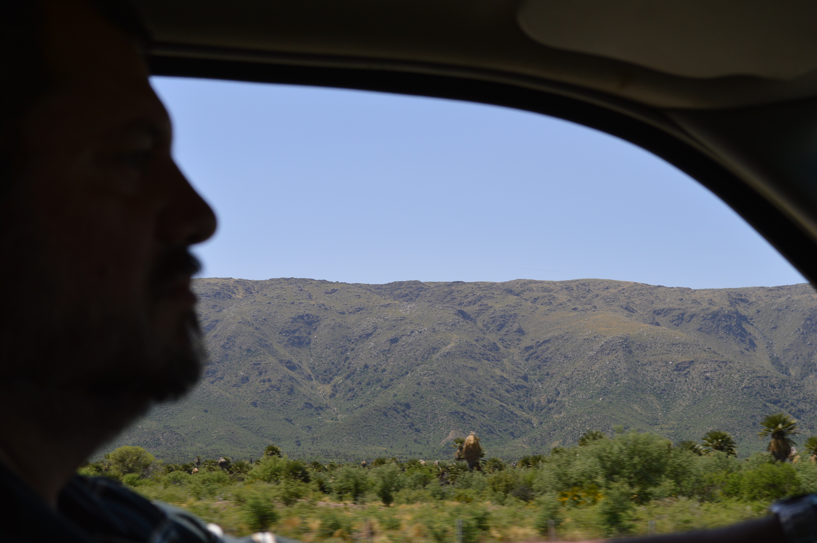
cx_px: 408
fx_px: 1496
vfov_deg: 20.6
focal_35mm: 66
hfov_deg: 30.5
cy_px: 272
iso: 100
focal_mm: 44
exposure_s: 1/250
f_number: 8
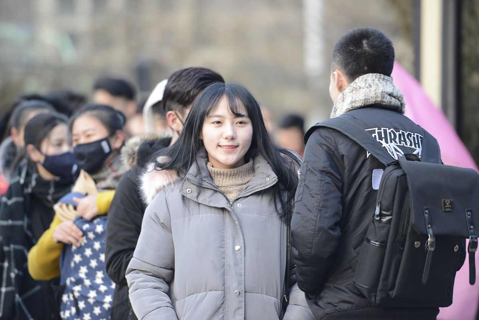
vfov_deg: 6.9
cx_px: 240
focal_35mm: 200
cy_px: 160
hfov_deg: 10.3
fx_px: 2662
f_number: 3.2
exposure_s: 1/125
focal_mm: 200
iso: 1000
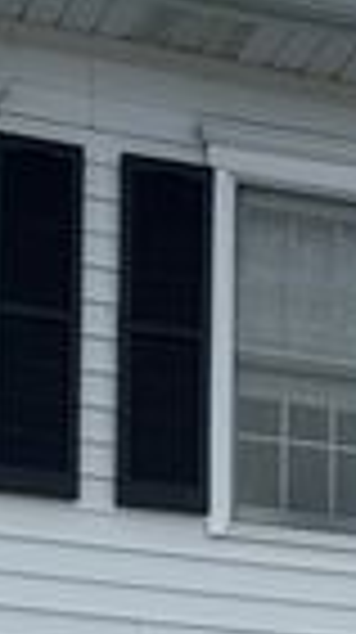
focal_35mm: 124
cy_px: 991
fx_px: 2087
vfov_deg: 15.7
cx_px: 104
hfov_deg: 9.7
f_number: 1.78
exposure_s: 1/5525
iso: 80
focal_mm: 6.86
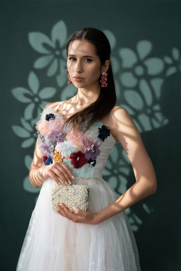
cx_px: 90
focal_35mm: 85
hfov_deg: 16.1
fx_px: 642
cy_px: 136
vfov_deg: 23.9
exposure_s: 1/125
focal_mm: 85
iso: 125
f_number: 2.8
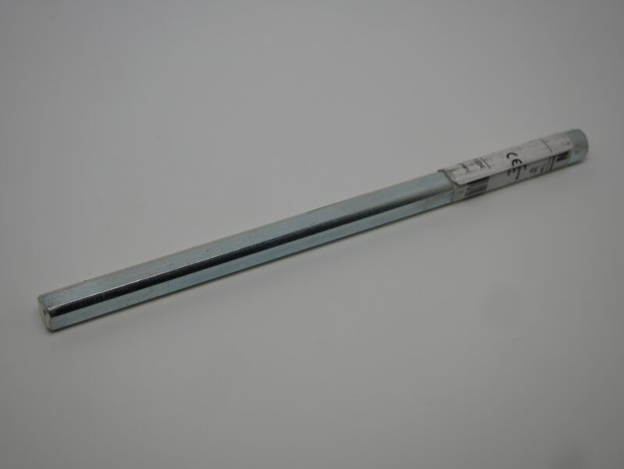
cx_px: 312
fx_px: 1082
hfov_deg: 32.2
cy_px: 234
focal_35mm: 60
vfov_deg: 24.4
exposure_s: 1/250
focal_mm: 30
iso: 200
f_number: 4
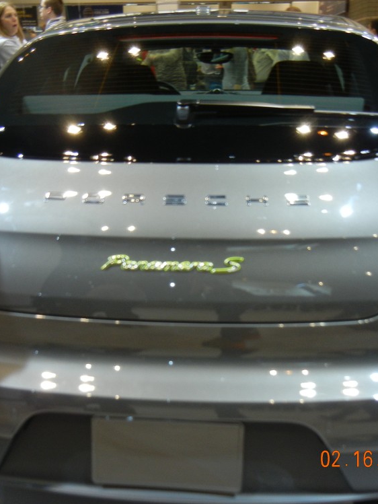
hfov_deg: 35.1
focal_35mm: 41
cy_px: 254
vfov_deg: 45.8
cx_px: 188
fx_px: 597
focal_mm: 5.4
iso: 280
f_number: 3.5
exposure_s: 1/60
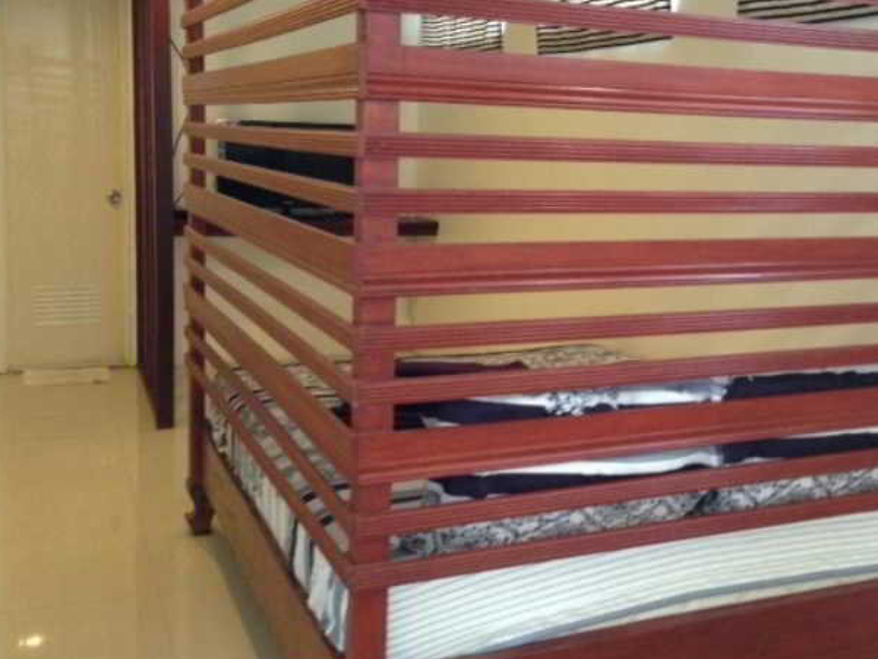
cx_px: 546
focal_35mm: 44
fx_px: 1116
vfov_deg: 32.8
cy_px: 287
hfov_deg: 42.6
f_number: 2.4
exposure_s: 1/20
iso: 320
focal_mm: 4.13
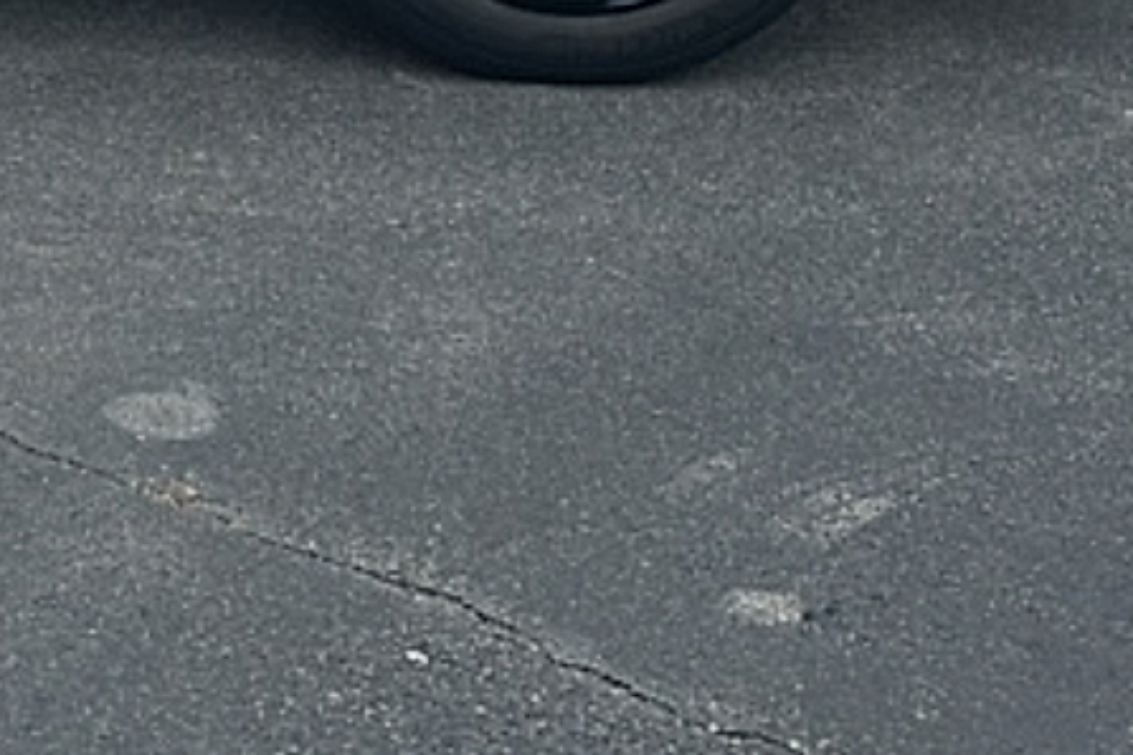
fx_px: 2927
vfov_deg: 13.1
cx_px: -494
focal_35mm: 93
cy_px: -651
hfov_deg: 19.5
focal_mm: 6.86
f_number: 1.78
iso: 80
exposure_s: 1/1698
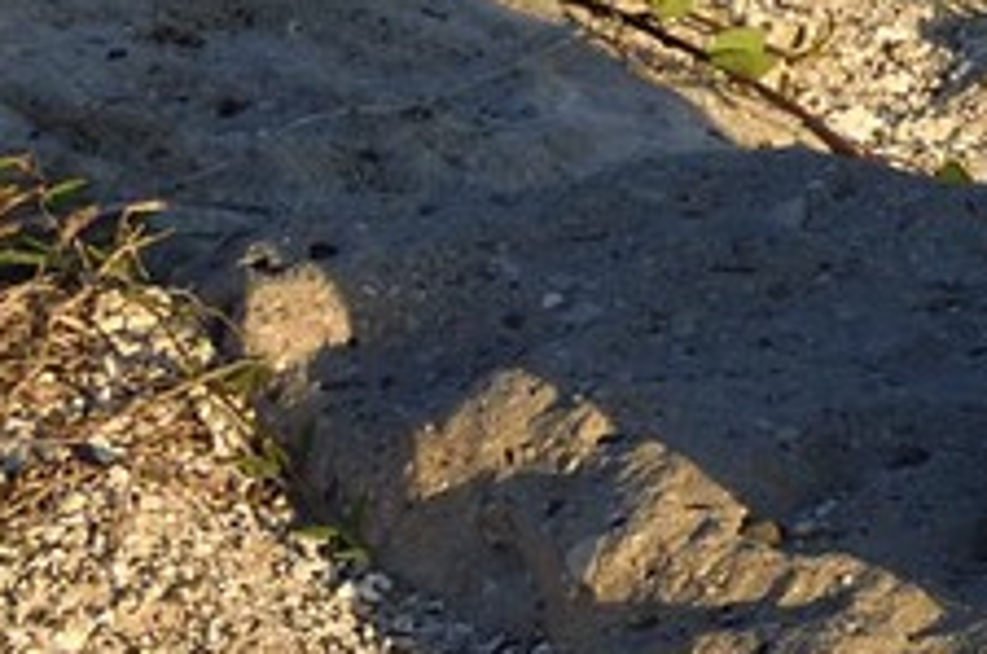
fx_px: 6238
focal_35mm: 228
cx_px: 3193
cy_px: -377
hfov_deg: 7.6
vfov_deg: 5.9
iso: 200
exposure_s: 1/400
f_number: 7.1
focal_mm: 32
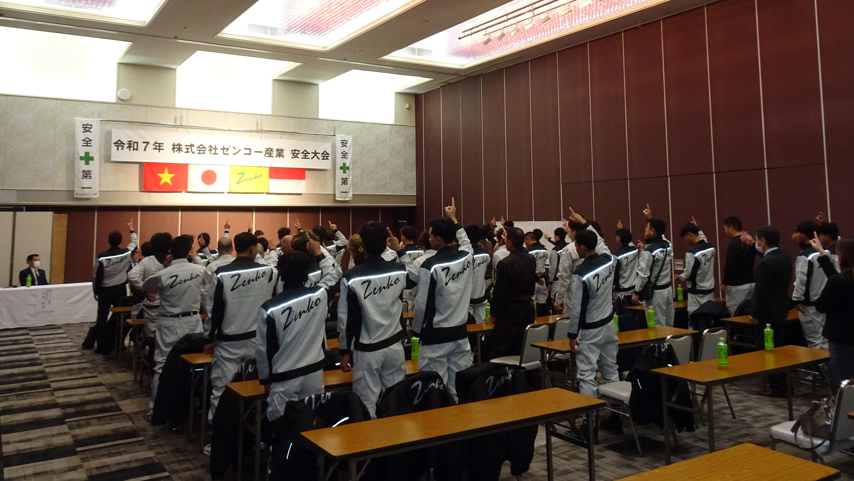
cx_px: 429
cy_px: 157
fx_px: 679
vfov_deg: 38.5
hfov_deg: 64.3
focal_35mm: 30
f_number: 3.5
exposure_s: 1/30
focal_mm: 4.6
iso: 320
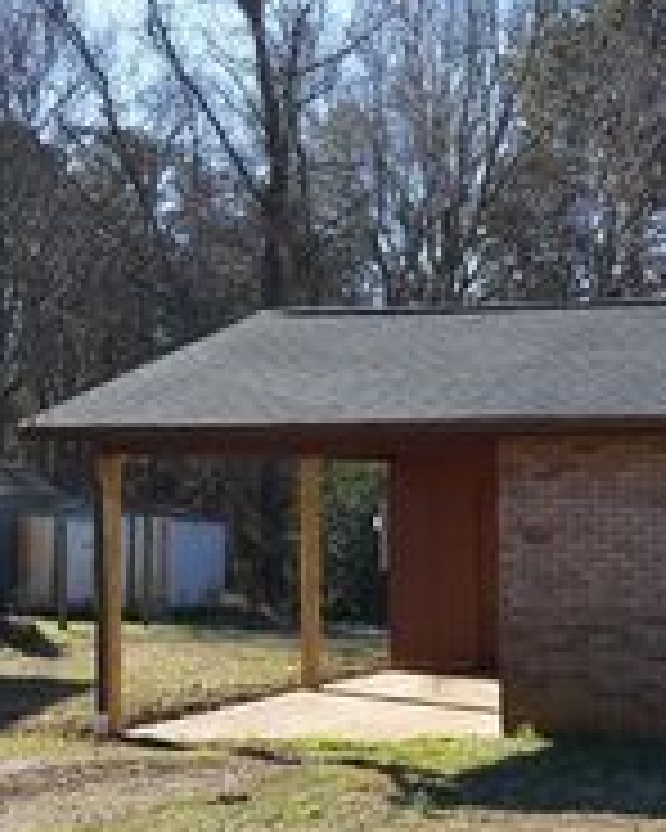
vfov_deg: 25.0
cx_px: 886
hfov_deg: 18.6
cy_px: 468
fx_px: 1873
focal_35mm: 76
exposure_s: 1/160
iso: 100
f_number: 6.3
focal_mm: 20
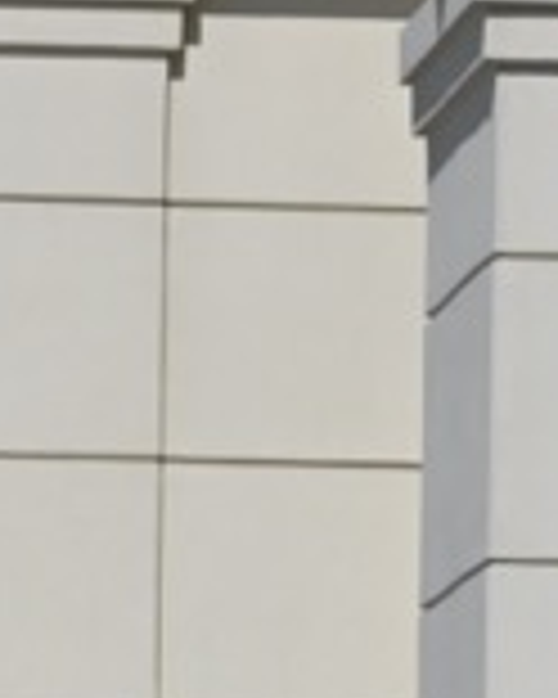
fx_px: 10425
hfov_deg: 3.1
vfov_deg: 3.8
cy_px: 1166
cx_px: -99
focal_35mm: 505
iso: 800
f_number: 11
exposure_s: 1/2500
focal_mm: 65
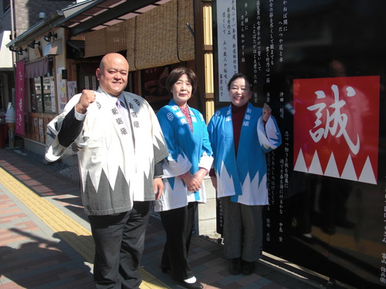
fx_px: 401
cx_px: 193
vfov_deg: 39.7
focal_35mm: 36
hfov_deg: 51.4
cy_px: 144
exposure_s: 1/800
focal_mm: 6.3
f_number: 2.8
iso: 50
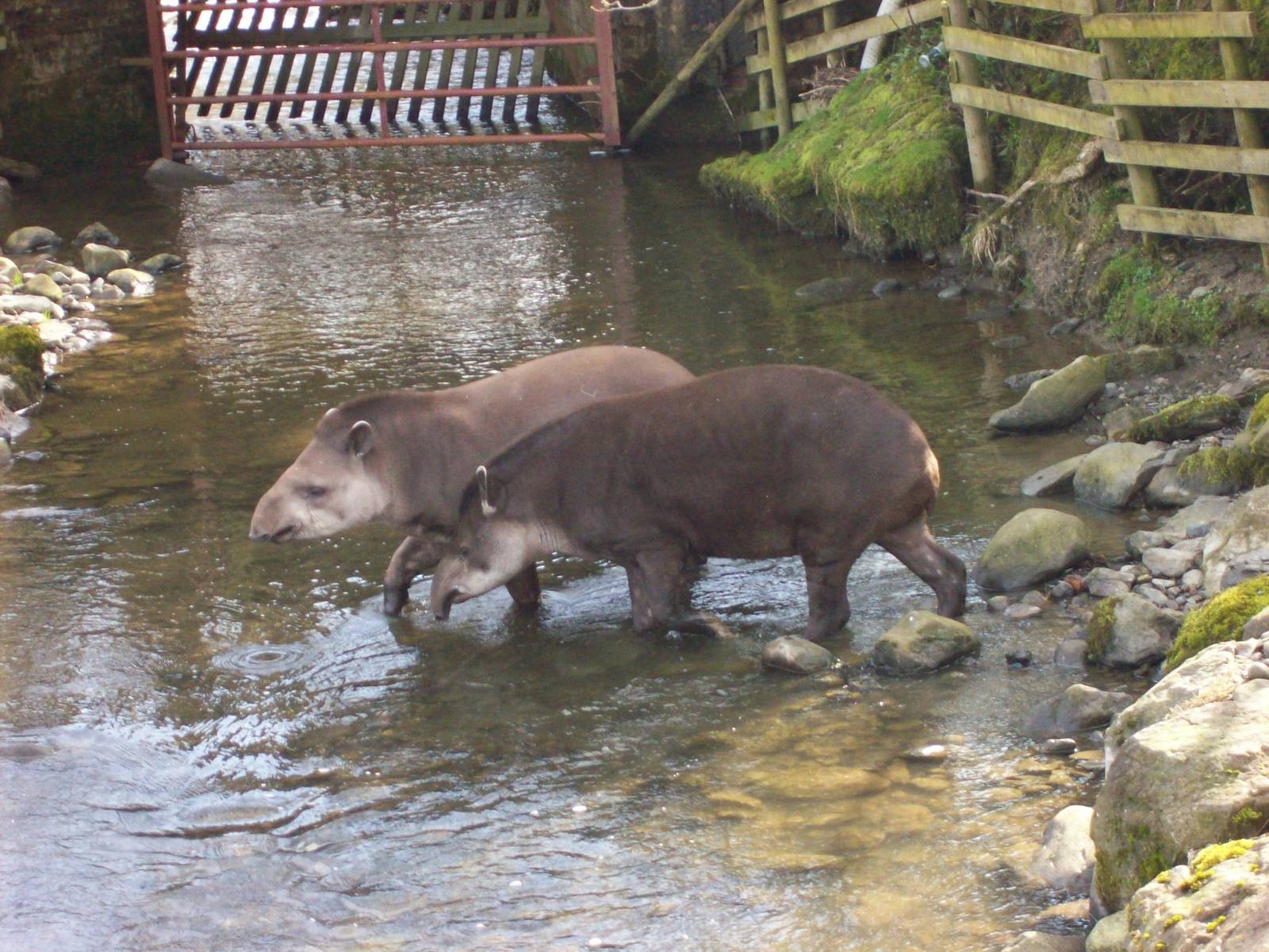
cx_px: 634
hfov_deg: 18.2
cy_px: 476
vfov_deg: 13.7
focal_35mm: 108
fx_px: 3959
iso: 200
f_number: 4.8
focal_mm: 18
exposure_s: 1/128
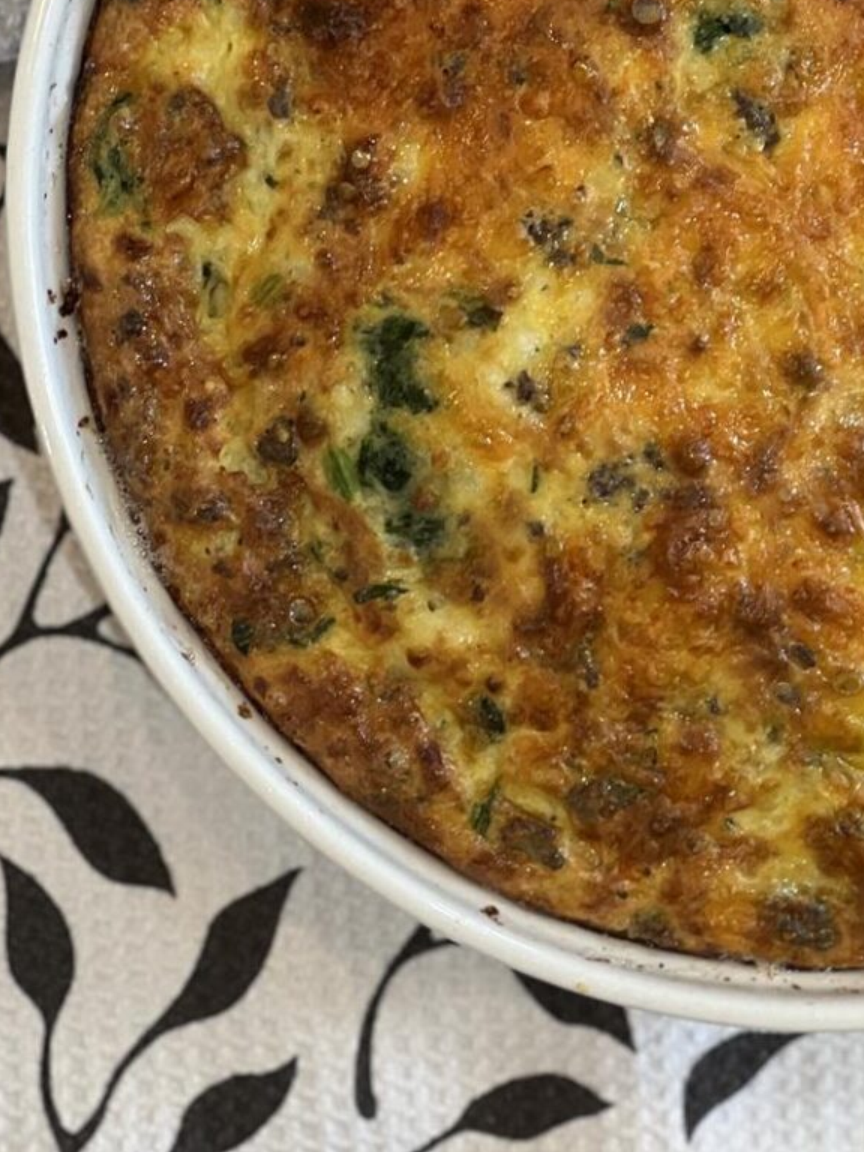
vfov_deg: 12.8
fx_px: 5125
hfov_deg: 9.6
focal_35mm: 154
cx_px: 801
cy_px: 434
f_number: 2.8
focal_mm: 9
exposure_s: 1/40
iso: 125
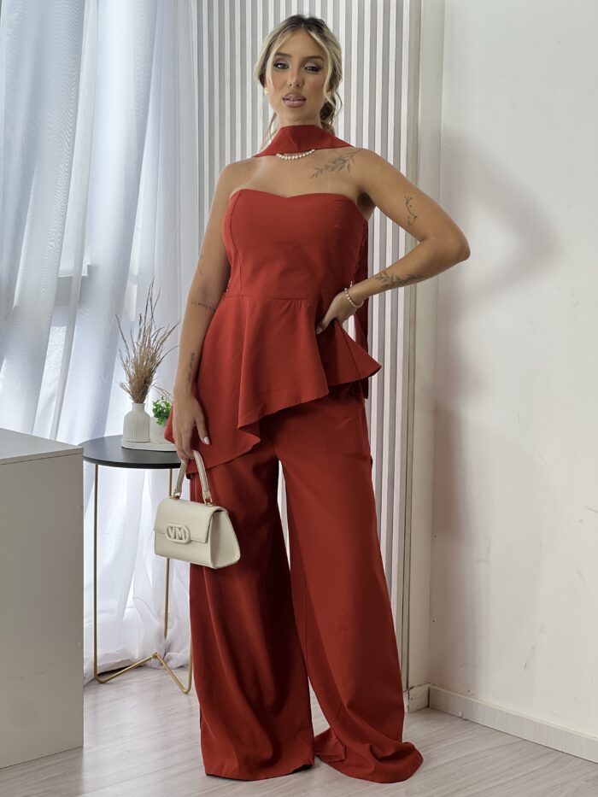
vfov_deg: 25.3
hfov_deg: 19.1
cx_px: 299
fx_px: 1773
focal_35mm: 77
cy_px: 398
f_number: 2.8
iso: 50
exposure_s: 1/120
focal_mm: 9
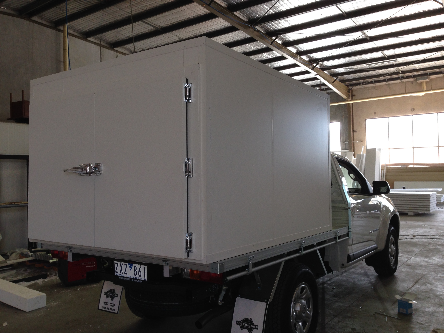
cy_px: 166
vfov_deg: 42.9
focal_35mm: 33
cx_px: 222
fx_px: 423
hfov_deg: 55.4
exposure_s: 1/120
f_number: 2.4
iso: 80
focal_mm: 4.12
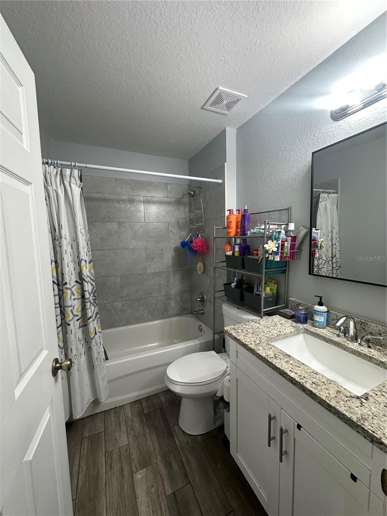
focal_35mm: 14
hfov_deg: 85.7
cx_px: 194
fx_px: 209
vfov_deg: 102.1
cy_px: 258
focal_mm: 2.22
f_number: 2.2
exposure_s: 1/60
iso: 160
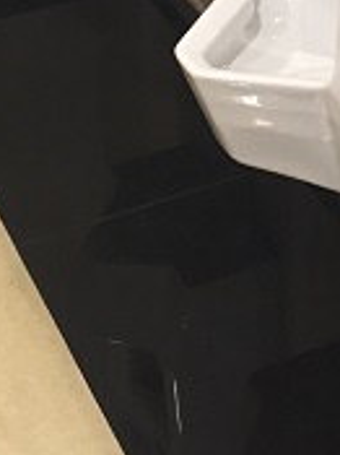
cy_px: -65
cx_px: 319
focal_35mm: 106
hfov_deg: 13.8
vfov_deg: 17.8
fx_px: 1390
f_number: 2.2
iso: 100
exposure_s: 1/30
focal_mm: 4.15
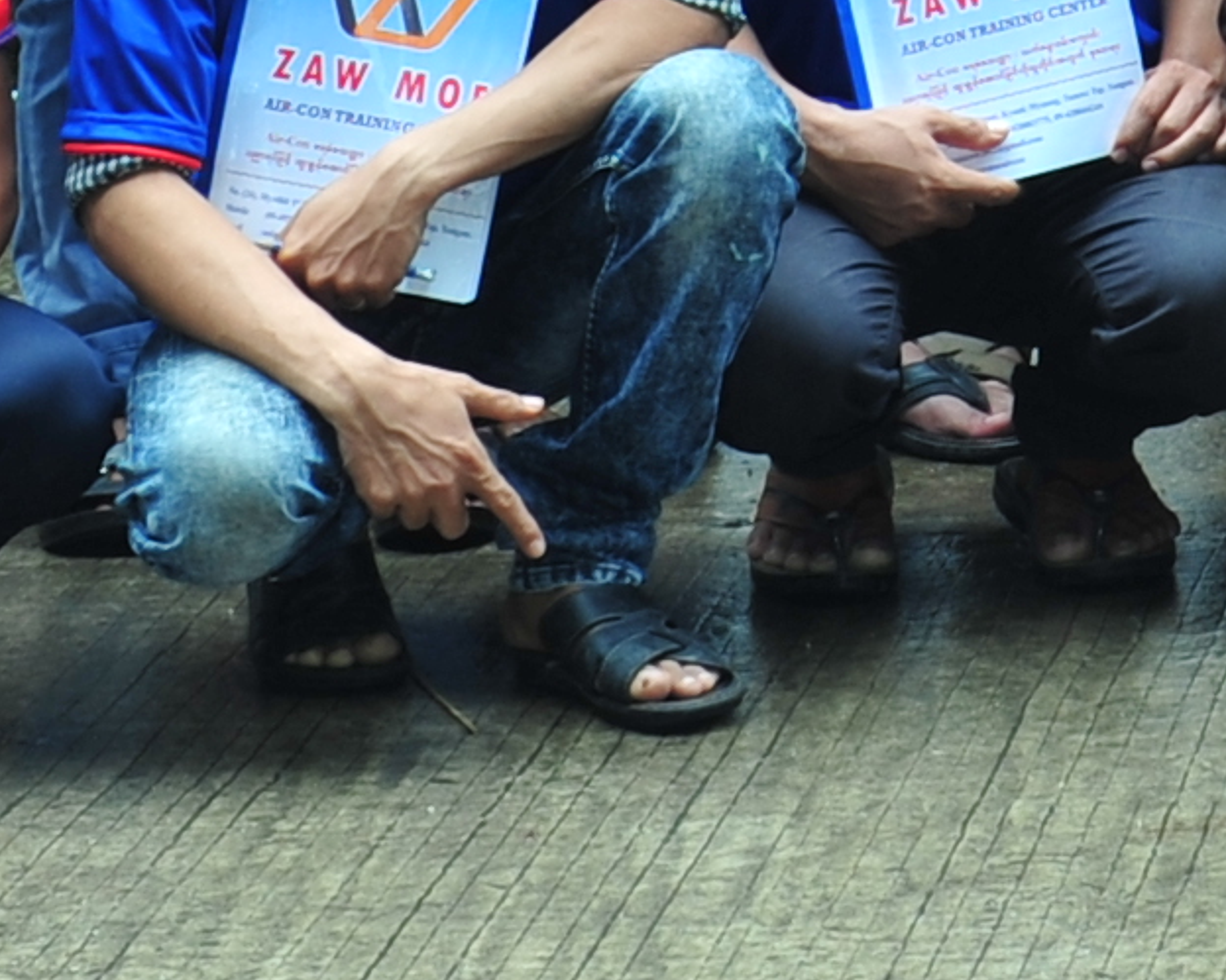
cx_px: 2189
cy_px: -1530
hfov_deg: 8.3
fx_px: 8127
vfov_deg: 6.5
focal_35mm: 224
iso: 250
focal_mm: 35
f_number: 6.3
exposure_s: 1/100
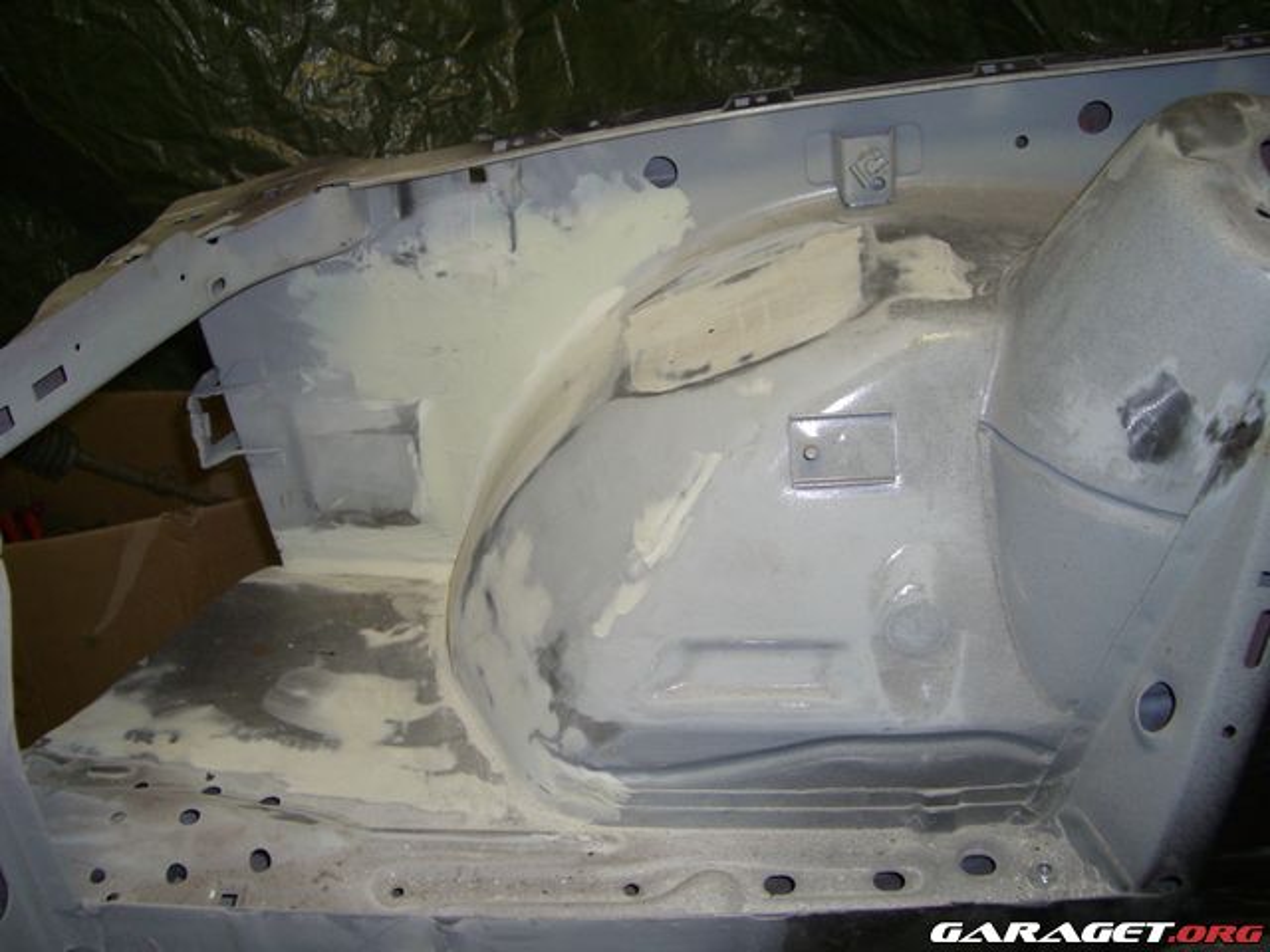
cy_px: 476
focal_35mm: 38
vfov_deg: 37.7
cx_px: 635
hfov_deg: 49.0
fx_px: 1394
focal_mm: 7.9
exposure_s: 1/60
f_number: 2.8
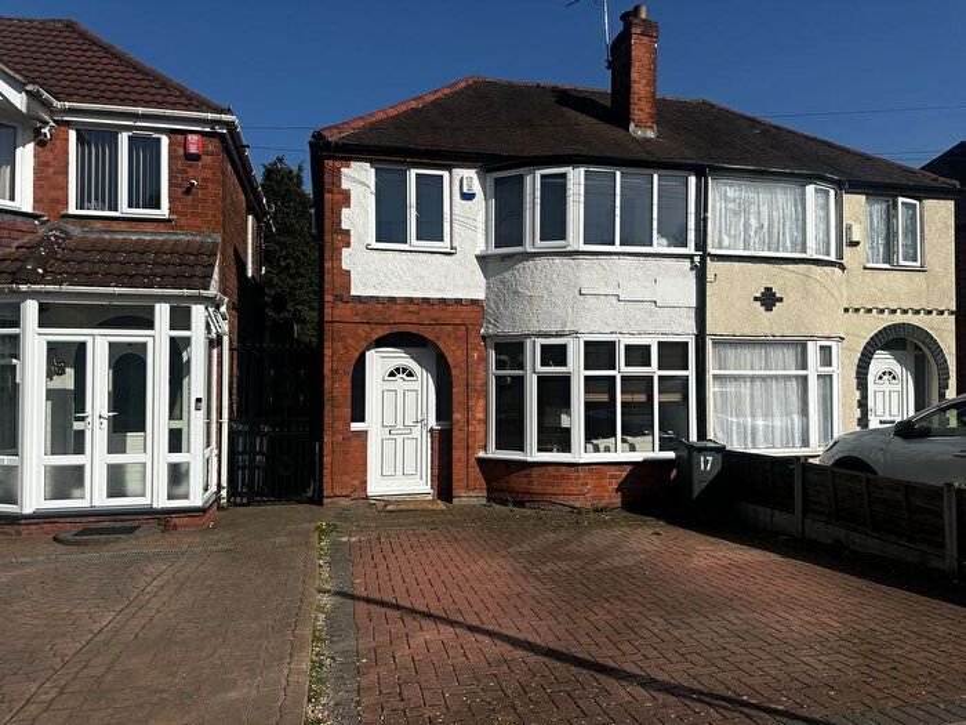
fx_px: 670
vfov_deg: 56.8
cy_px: 362
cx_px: 483
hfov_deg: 71.6
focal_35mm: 24
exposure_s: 1/8929
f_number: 1.78
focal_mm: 6.86
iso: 80
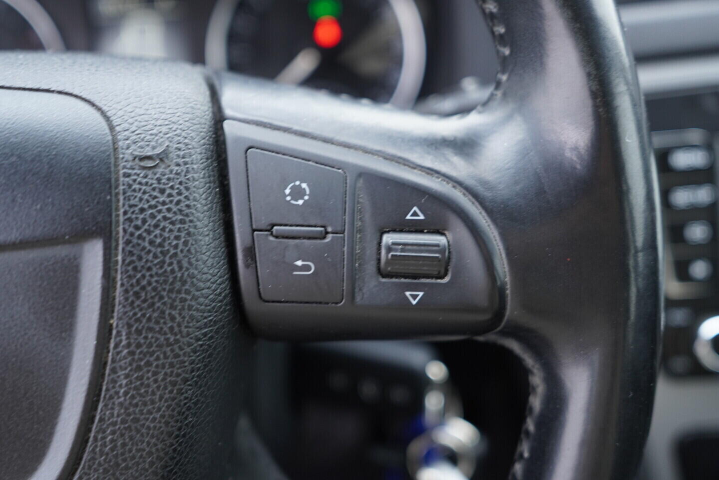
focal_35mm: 36
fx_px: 719
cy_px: 240
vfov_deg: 36.9
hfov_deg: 53.1
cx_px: 360
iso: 400
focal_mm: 24
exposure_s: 1/40
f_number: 2.8
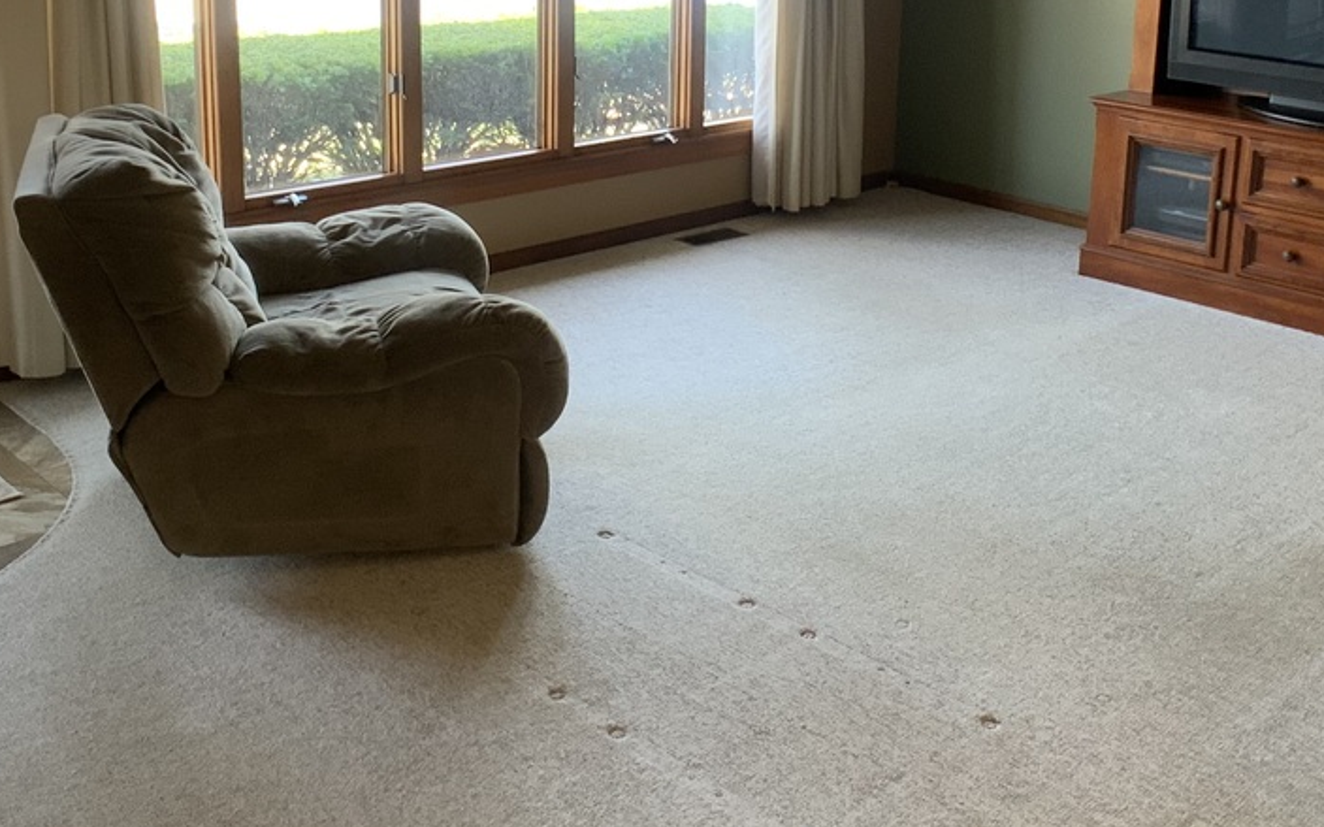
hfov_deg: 32.5
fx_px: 2273
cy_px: 154
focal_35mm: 63
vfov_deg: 20.4
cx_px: 710
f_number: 1.8
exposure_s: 1/60
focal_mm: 3
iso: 80
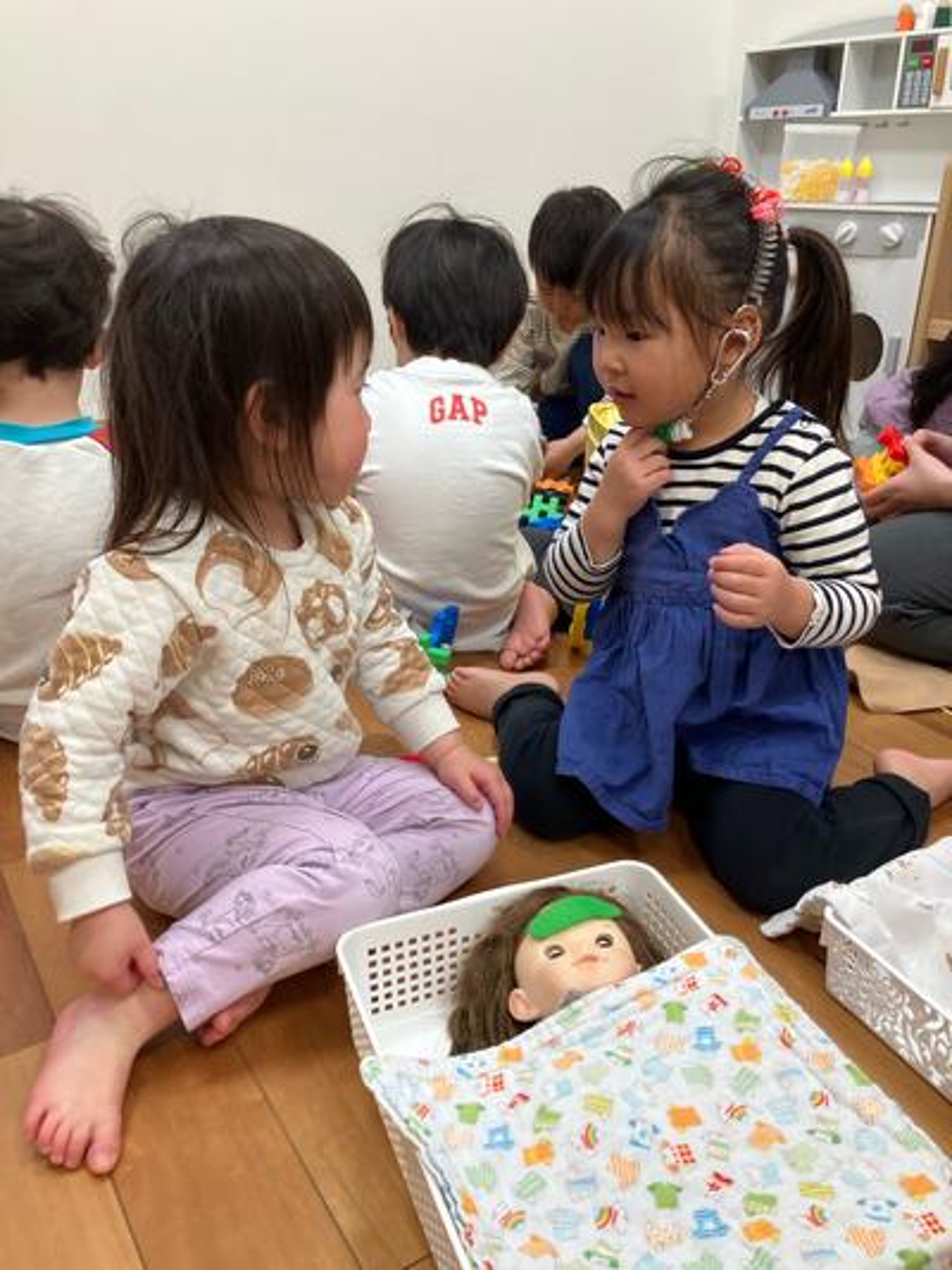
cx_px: 476
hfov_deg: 49.8
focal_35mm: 28
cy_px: 635
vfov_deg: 63.4
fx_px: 1026
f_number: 1.8
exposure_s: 1/121
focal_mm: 3.99
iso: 64
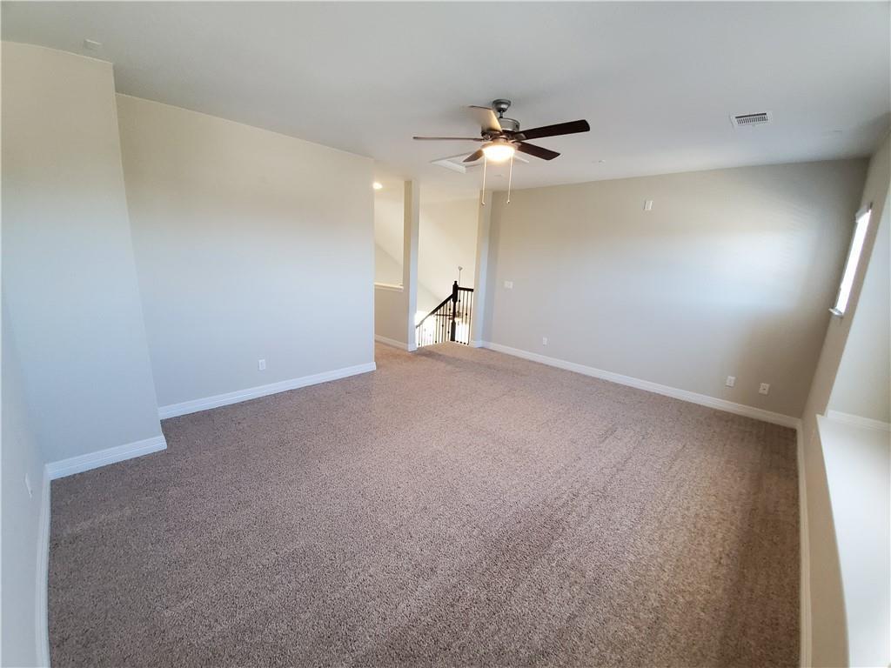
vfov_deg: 89.9
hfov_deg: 106.2
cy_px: 334
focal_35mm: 13
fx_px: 335
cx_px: 446
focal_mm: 1.8
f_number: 2.2
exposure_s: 1/60
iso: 640
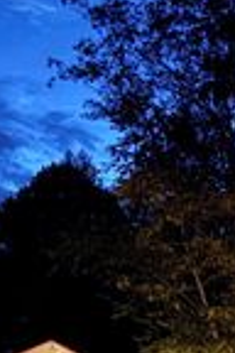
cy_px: 423
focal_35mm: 94
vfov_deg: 20.3
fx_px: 920
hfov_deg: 13.7
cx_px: 350
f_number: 1.6
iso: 1600
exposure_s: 1/2
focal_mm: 5.96
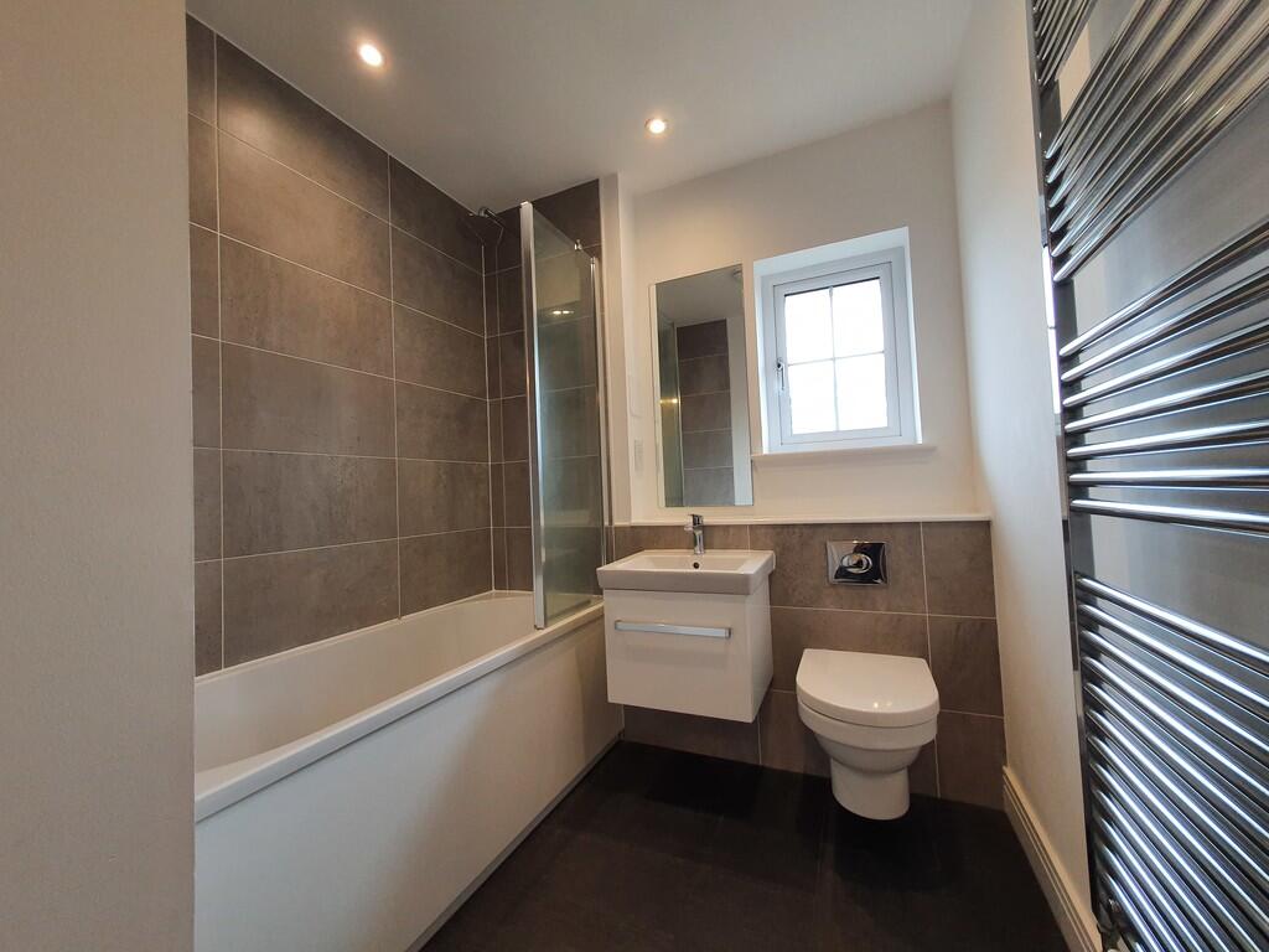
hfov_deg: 106.2
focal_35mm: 13
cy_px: 476
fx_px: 477
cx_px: 634
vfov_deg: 89.9
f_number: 2.2
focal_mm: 1.8
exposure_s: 1/50
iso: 64
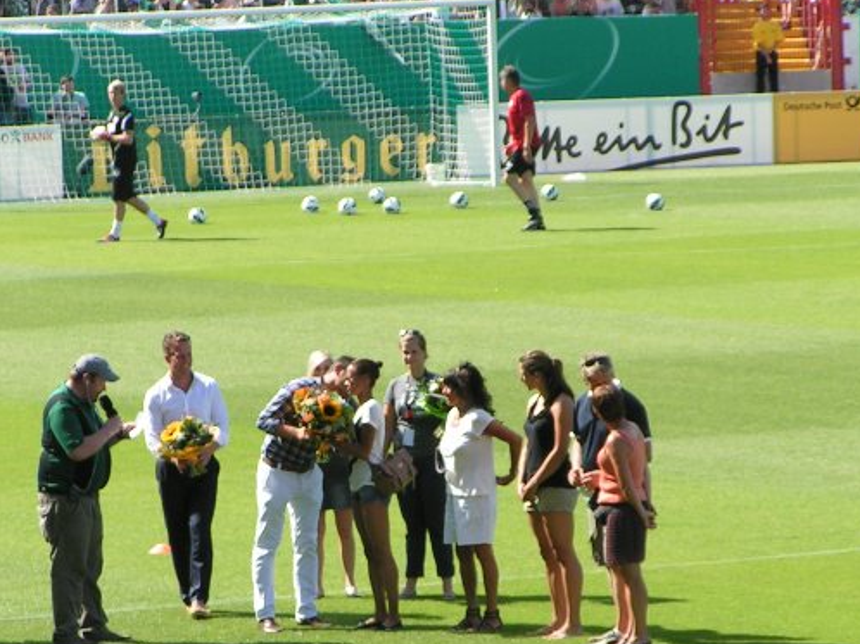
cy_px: 411
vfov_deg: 4.5
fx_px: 8219
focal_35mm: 331
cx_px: 357
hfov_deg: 6.0
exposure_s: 1/250
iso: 50
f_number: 5
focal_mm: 31.5
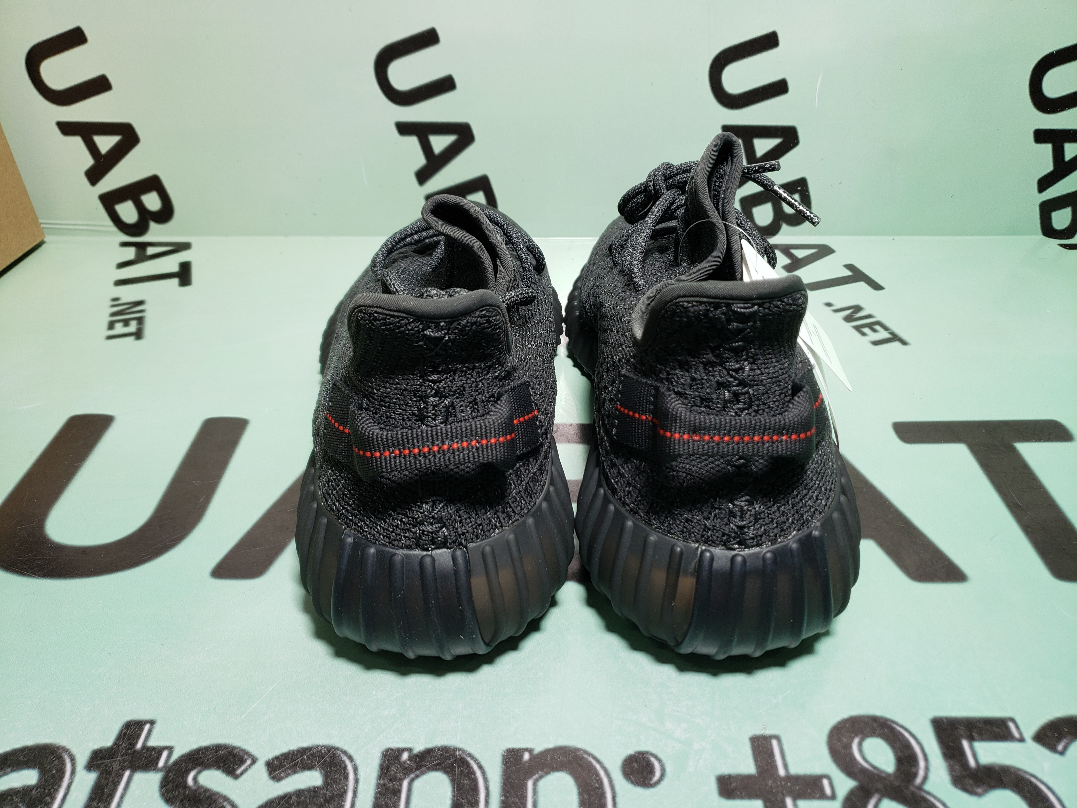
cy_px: 404
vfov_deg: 53.1
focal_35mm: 26
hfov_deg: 67.3
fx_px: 809
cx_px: 538
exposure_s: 1/167
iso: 50
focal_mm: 4.3
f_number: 1.5
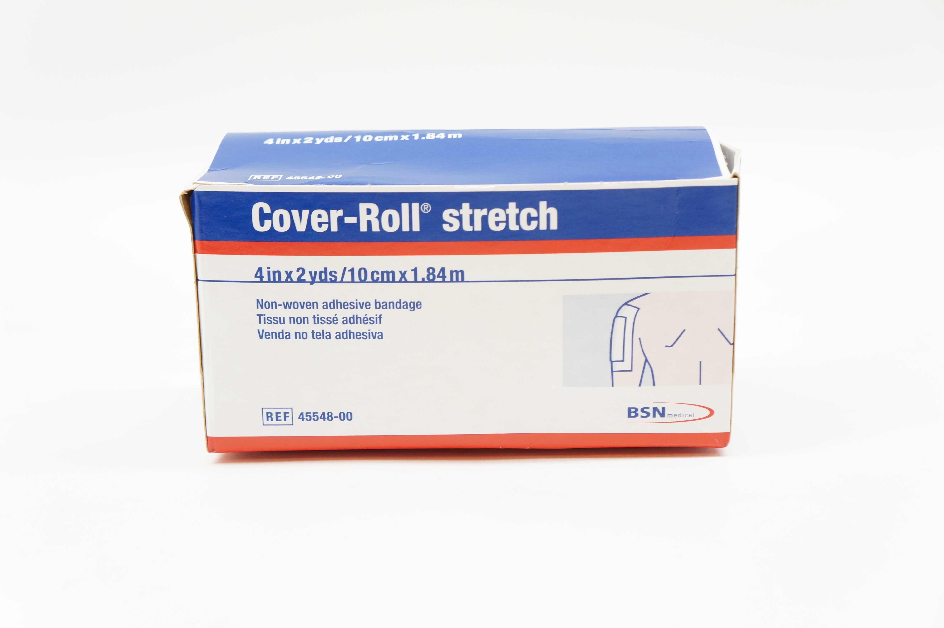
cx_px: 472
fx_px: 1454
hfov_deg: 36.0
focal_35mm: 56
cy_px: 314
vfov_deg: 24.3
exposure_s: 1/30
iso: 400
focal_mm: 37
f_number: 6.3
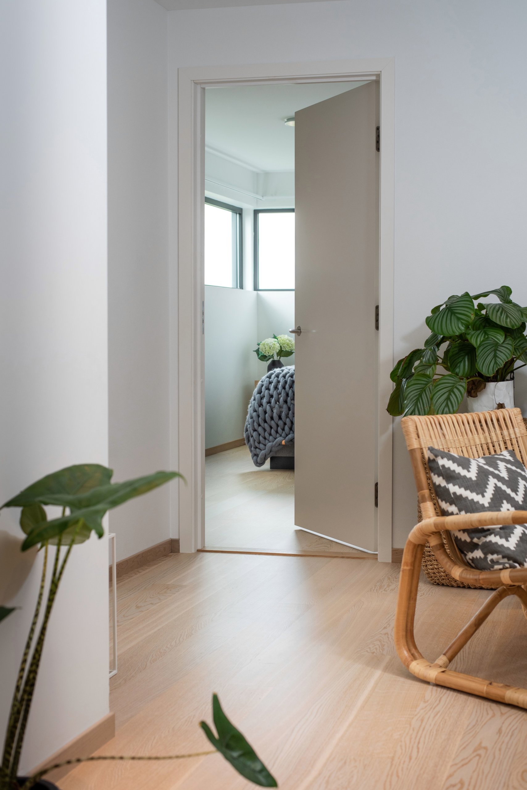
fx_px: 1097
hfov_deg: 27.0
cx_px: 264
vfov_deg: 39.6
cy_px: 395
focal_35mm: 50
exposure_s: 1/125
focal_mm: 50
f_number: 5
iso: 400
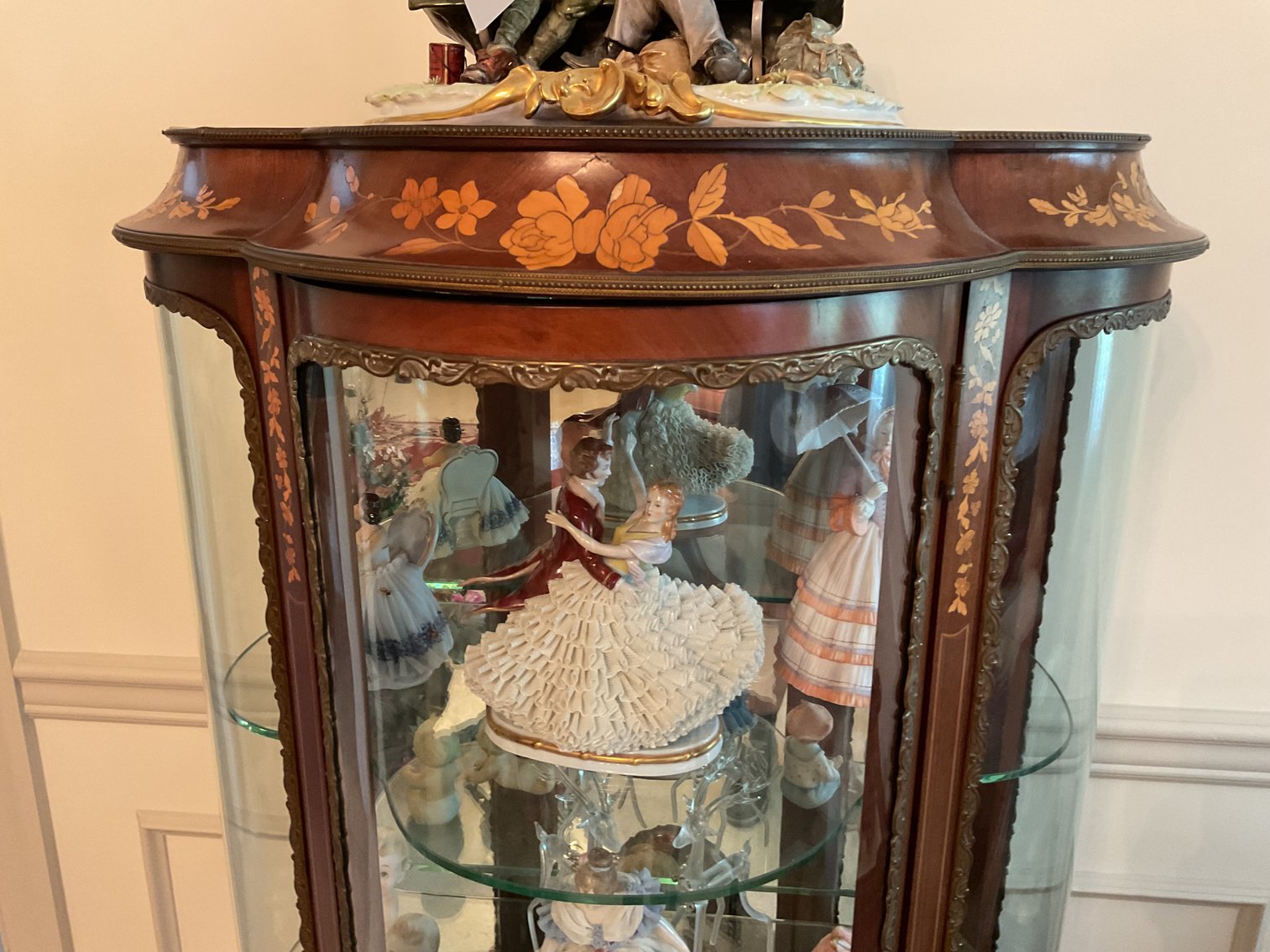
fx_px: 1064
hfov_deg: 61.7
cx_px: 635
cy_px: 476
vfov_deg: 48.2
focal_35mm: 29
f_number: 1.8
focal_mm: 3
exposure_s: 1/40
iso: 200
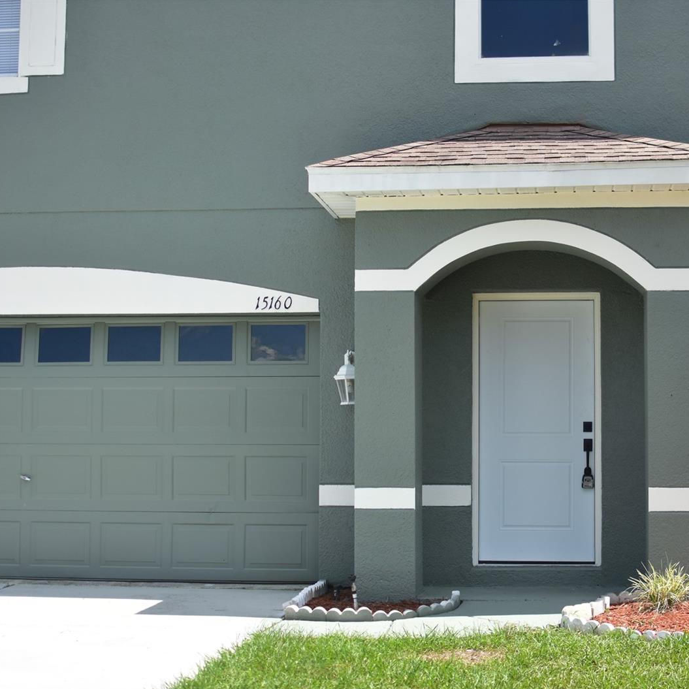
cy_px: 347
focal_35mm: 68
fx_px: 1523
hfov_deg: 25.4
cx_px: 413
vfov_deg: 25.5
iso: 450
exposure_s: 1/8000
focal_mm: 35
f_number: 2.5
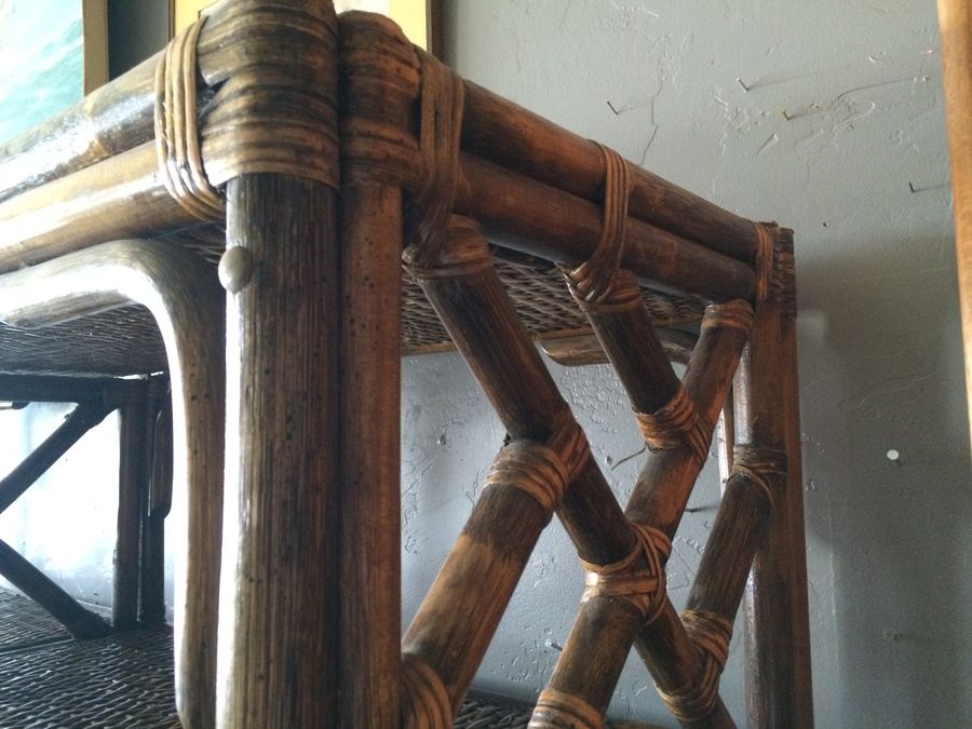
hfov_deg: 60.0
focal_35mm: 30
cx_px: 486
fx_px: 842
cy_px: 364
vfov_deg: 46.8
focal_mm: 4.12
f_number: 2.2
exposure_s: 1/30
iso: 250
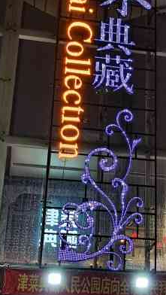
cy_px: 133
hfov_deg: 17.2
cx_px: 125
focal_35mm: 70
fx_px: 547
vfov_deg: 30.1
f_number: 1.9
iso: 500
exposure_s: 1/50
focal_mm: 4.94
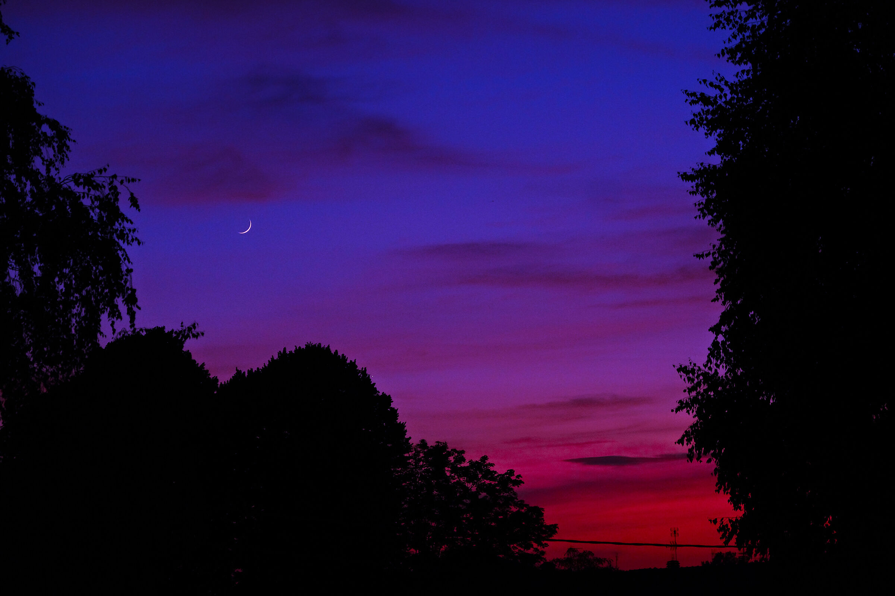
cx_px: 448
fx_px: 2063
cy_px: 298
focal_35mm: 83
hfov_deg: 24.5
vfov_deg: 16.5
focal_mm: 55
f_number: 4
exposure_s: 1/80
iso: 1250
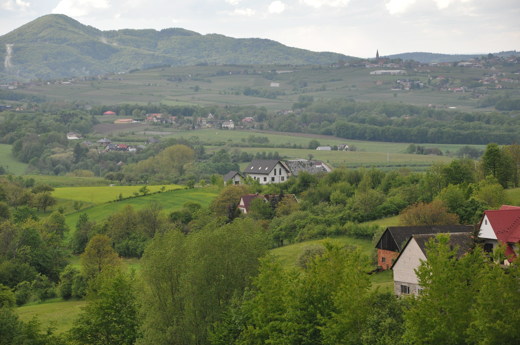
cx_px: 260
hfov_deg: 13.1
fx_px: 2272
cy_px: 172
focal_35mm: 158
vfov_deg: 8.7
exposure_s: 1/800
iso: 800
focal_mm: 105
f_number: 7.1
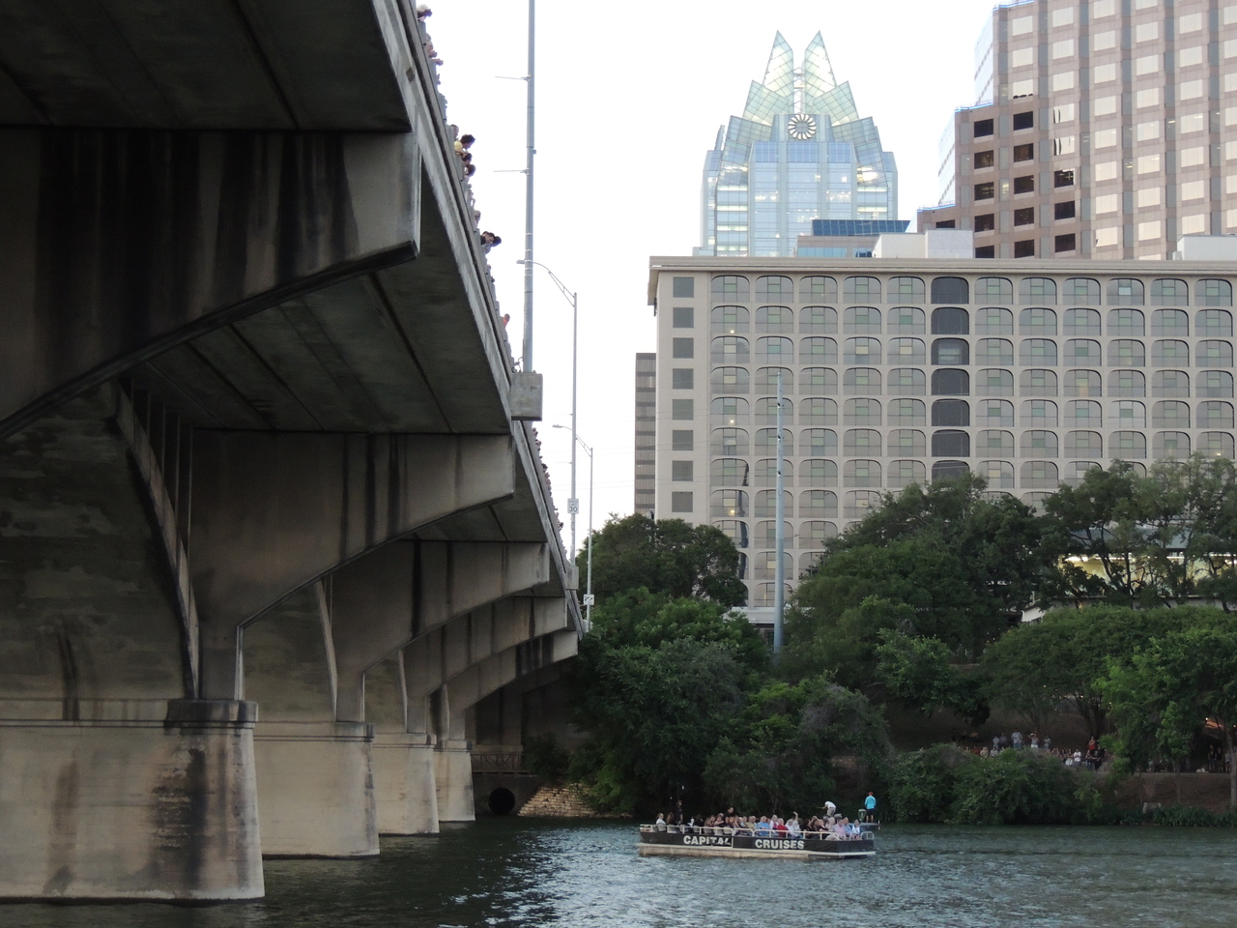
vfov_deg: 17.4
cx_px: 618
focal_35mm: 85
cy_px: 464
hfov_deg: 23.0
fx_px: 3037
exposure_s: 1/25
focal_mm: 15.1
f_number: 4
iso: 560
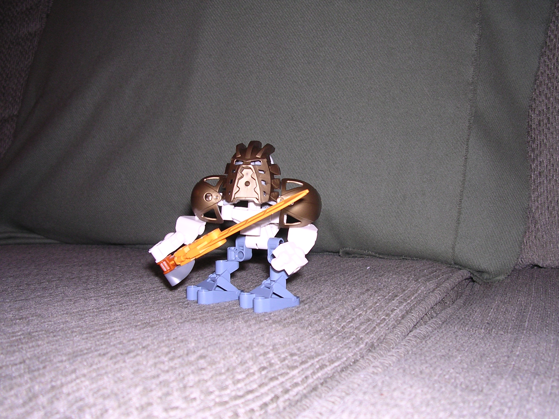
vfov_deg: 37.7
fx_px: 614
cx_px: 280
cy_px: 210
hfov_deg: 49.0
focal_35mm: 38
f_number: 2.8
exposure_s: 1/60.1
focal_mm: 5.8
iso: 100
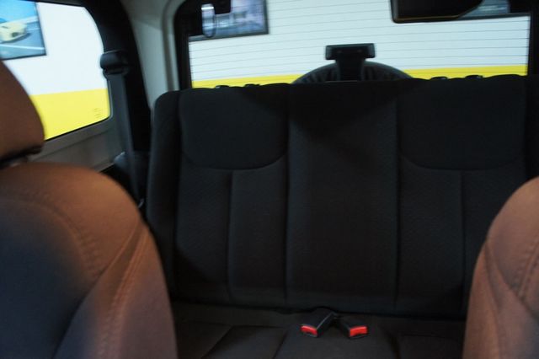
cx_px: 270
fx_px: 404
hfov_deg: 67.4
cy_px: 180
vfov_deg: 47.9
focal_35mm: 27
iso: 1600
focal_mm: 18
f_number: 3.5
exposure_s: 1/13
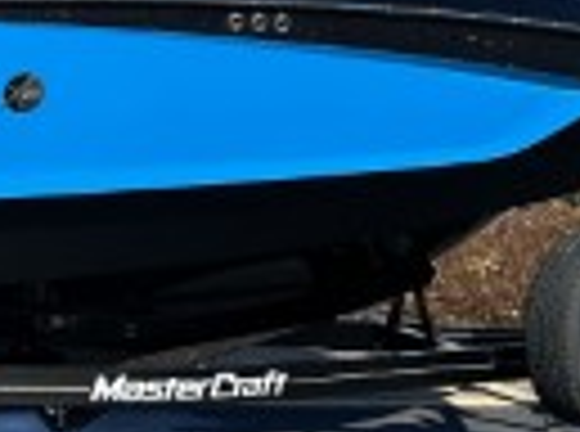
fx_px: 1871
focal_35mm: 112
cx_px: -297
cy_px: 140
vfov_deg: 13.1
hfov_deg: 16.1
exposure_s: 1/4762
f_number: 1.78
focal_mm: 6.86
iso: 80
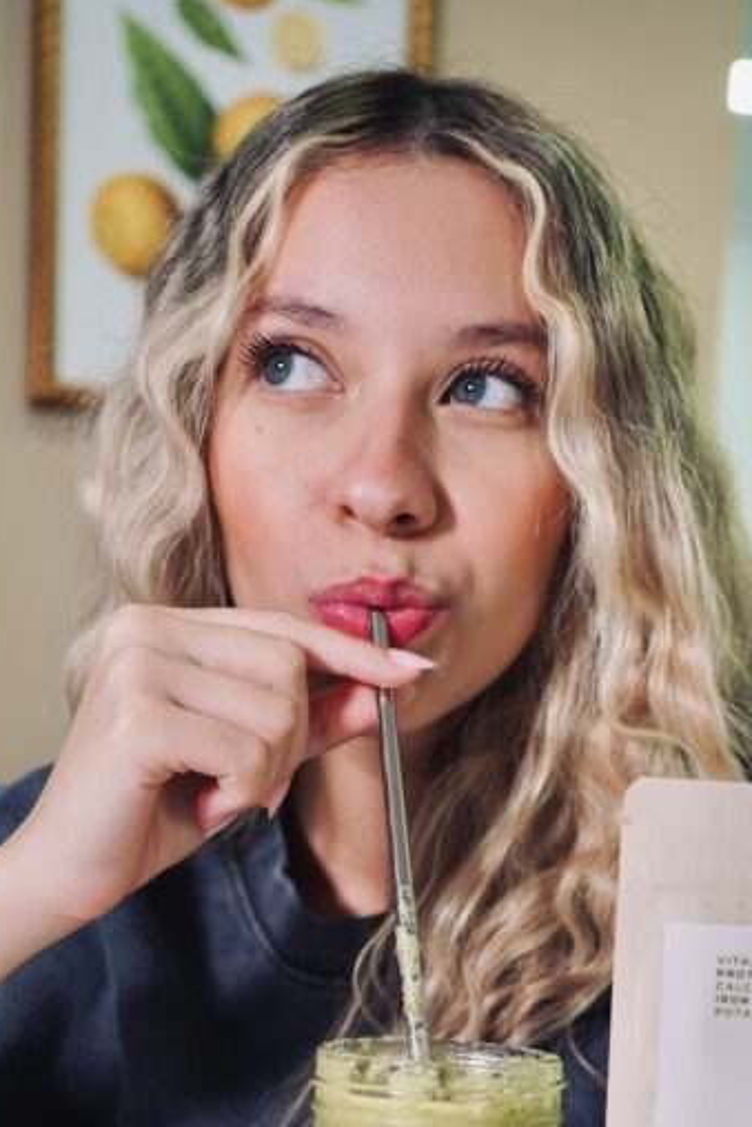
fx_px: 1941
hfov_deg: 21.8
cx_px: 530
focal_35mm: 62
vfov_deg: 31.1
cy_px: 989
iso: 400
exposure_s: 1/160
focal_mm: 35
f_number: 4
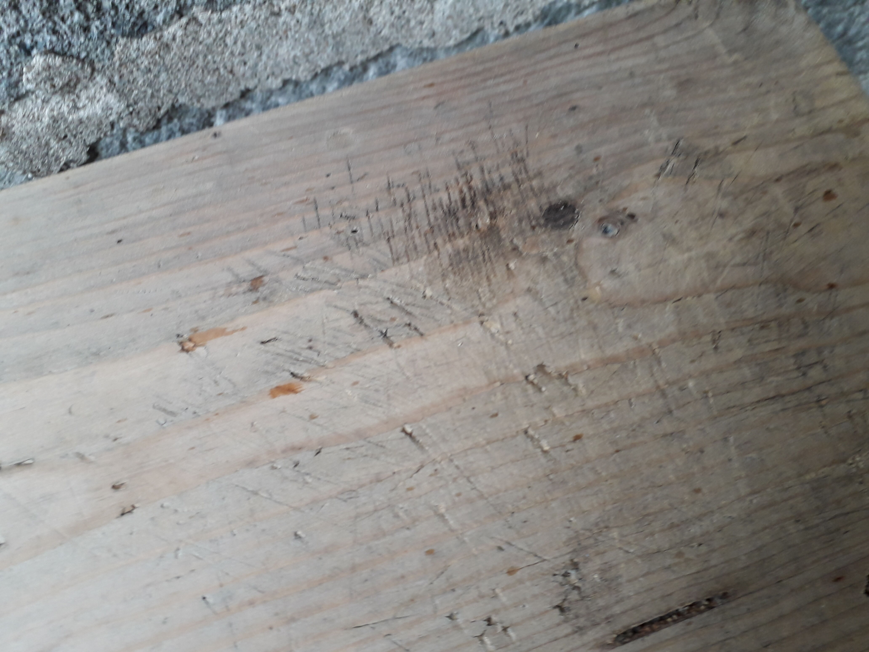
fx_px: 678
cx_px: 434
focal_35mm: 27
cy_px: 326
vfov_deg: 51.4
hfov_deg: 65.3
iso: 64
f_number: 1.9
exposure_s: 1/50
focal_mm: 3.6
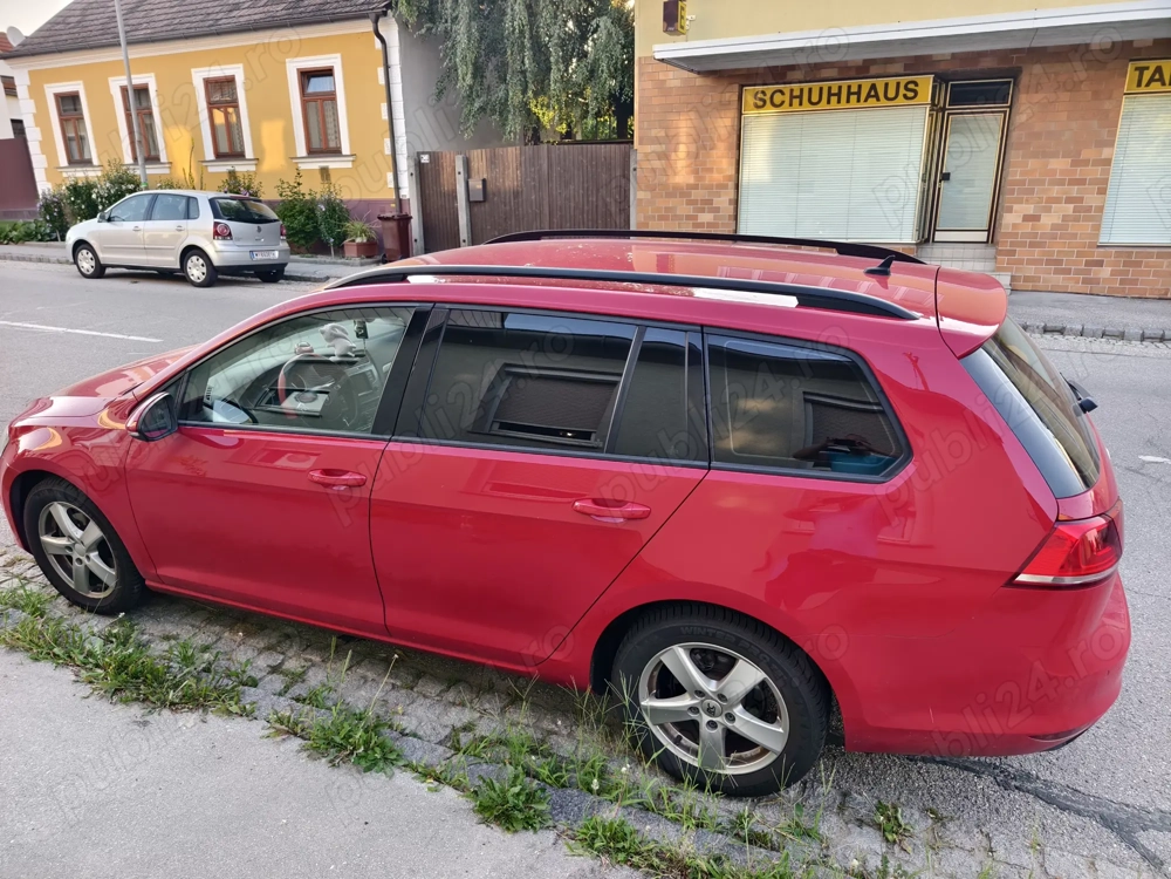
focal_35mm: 23
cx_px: 586
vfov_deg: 58.9
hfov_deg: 73.9
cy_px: 440
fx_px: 778
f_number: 1.75
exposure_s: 1/388
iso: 50
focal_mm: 8.67
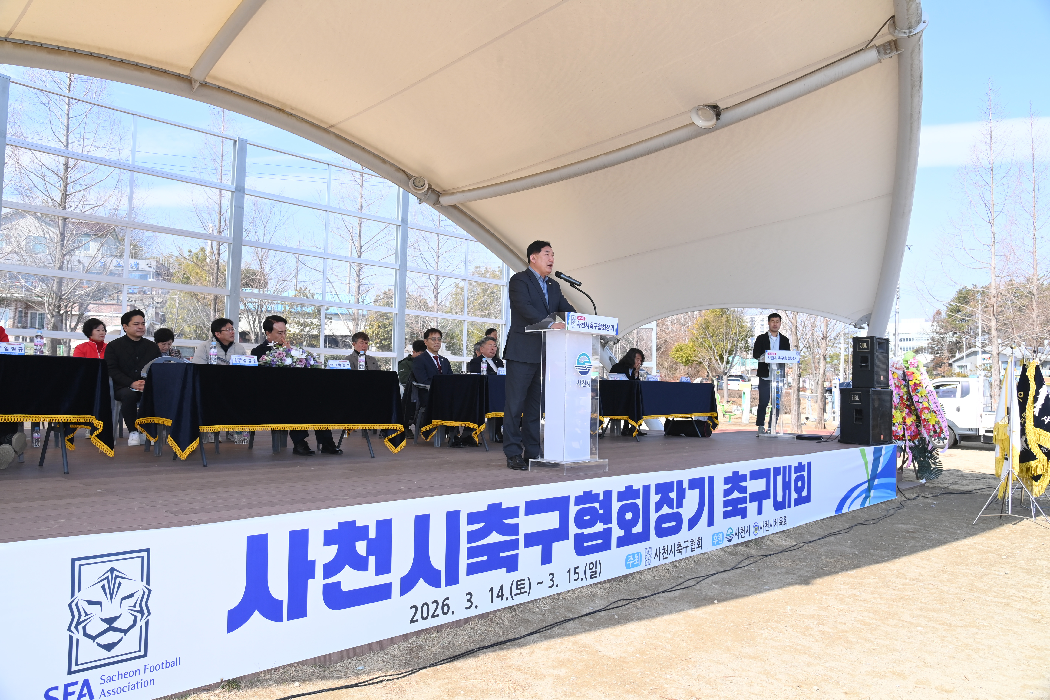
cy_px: 350
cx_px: 525
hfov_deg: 73.7
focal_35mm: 24
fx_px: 700
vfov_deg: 53.1
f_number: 8
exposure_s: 1/400
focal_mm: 24
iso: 400
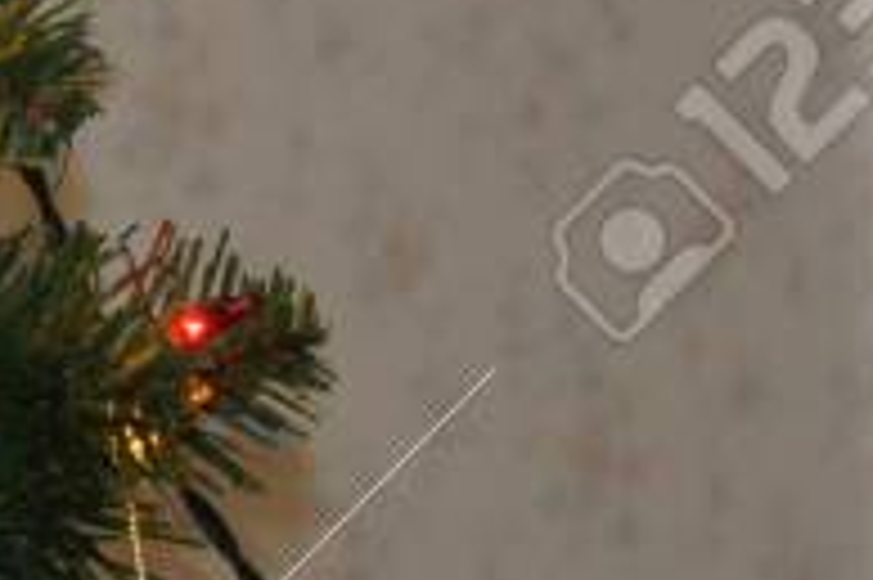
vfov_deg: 2.5
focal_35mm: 553
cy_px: -135
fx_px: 13407
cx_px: -1656
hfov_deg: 3.6
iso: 800
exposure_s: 1/80
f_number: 4
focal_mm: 55
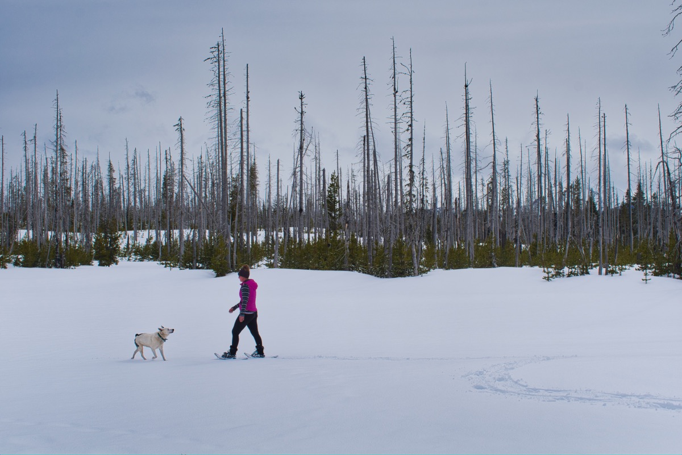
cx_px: 341
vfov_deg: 28.1
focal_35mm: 48
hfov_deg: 41.1
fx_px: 910
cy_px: 228
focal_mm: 32
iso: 220
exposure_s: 1/500
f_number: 11
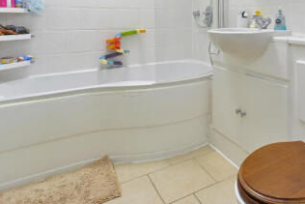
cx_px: 237
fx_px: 246
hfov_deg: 59.4
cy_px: 21
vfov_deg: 41.5
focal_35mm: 29
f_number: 7.1
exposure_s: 1/10
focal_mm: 14
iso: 400
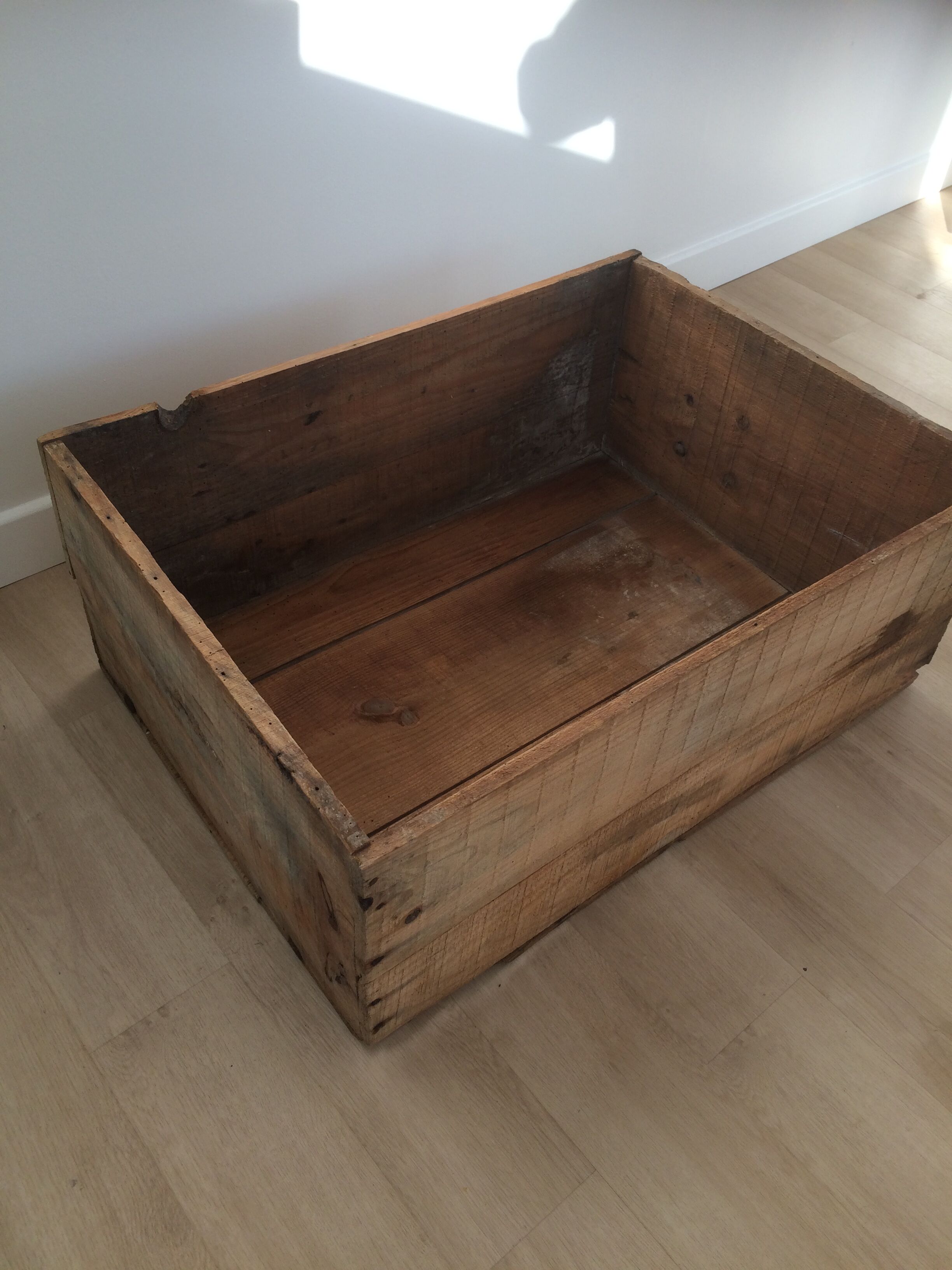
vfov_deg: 61.7
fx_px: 1063
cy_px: 635
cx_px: 476
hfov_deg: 48.2
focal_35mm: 29
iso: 32
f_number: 2.2
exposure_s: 1/219
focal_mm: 4.15
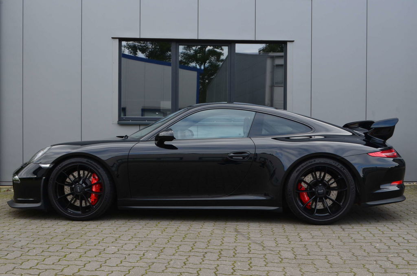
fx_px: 451
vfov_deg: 34.1
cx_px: 208
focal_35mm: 39
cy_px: 138
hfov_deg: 49.6
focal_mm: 26
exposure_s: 1/60
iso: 360
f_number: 10
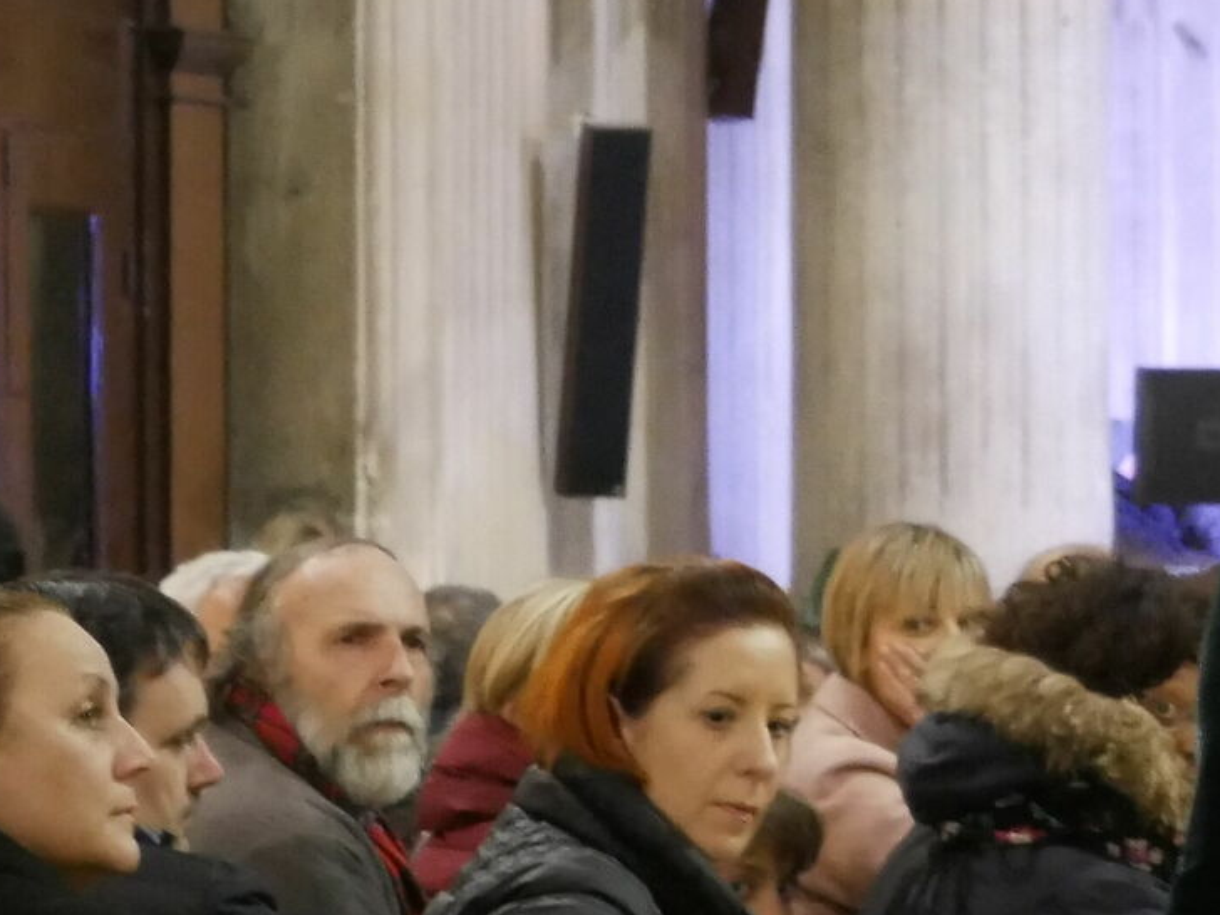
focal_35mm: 277
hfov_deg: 7.1
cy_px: 630
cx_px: 888
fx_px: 9763
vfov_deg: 5.4
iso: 3200
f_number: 5.6
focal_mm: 42
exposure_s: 1/8
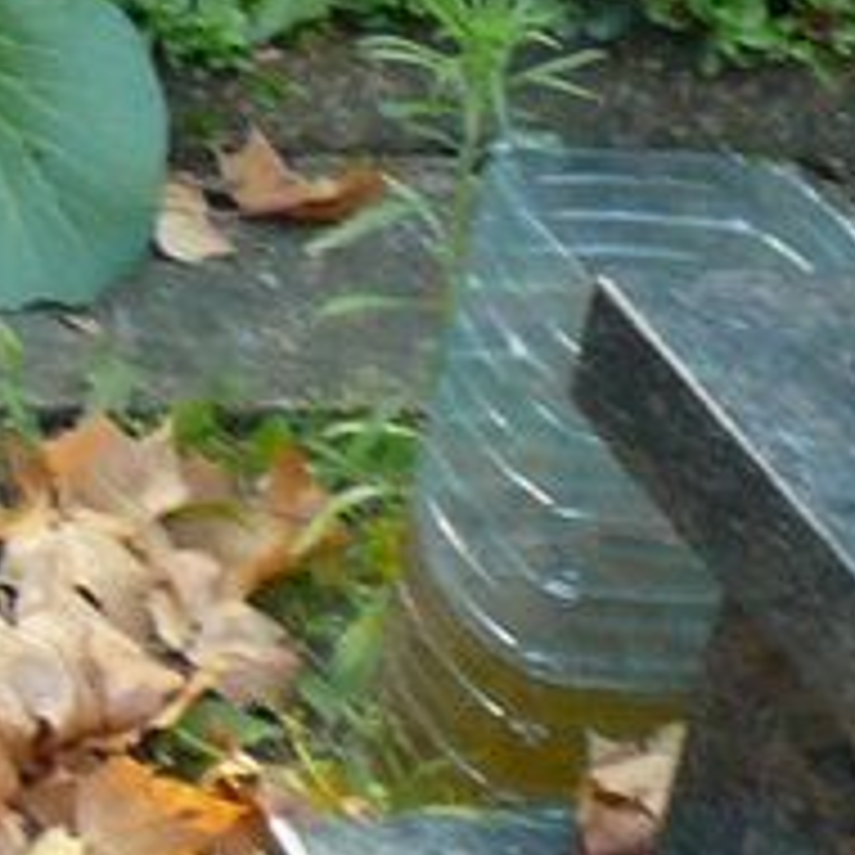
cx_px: -1570
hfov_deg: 7.9
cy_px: -596
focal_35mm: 195
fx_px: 5449
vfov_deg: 8.7
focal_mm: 4.6
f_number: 2.8
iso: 100
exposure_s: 1/80
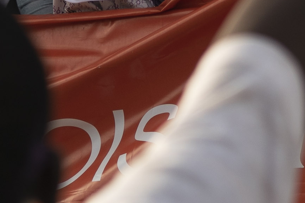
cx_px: 225
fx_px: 2050
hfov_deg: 8.5
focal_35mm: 242
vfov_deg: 5.7
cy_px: 138
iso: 100
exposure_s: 1/2000
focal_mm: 35
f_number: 2.2
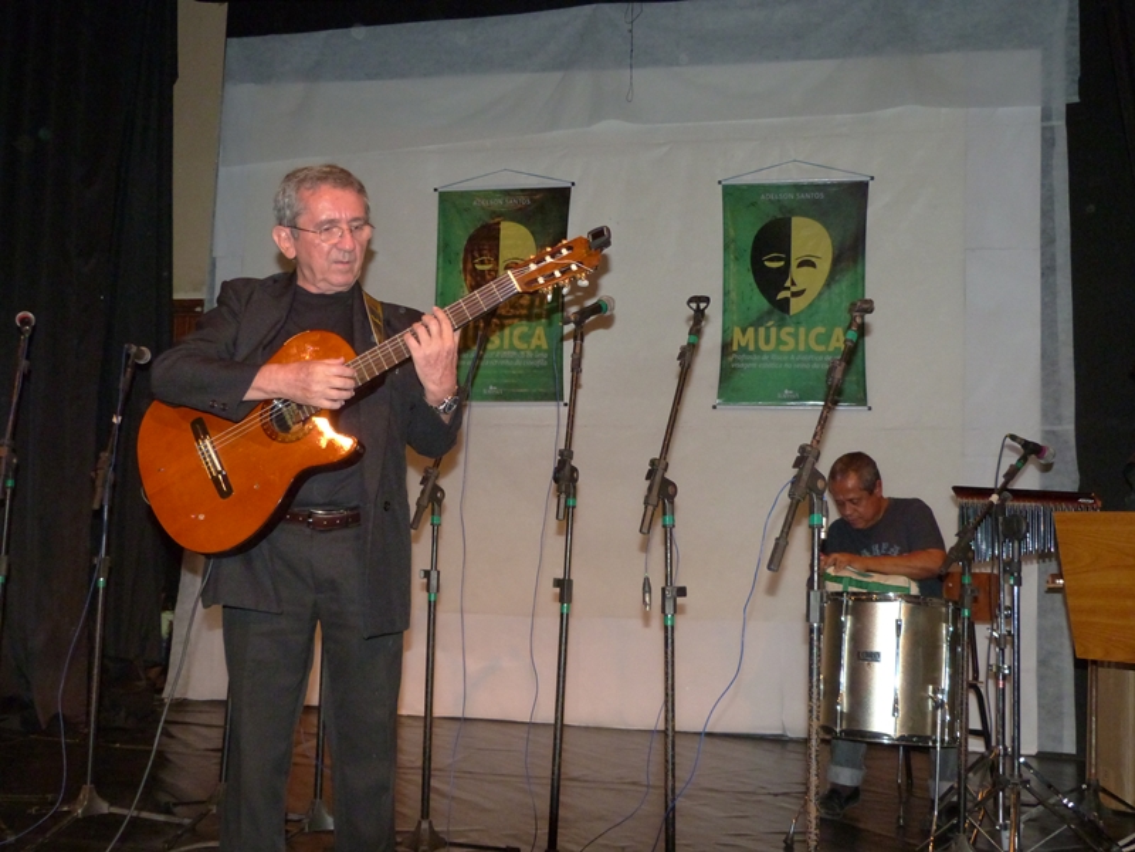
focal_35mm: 35
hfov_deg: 52.6
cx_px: 568
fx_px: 1148
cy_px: 426
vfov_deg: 40.7
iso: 400
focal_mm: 6.2
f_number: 3
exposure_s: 1/60
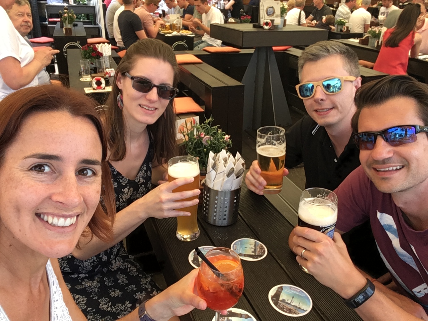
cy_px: 160
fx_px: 383
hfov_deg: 58.4
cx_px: 214
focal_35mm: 31
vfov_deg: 45.4
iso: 50
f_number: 2.4
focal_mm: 2.15
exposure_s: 1/248
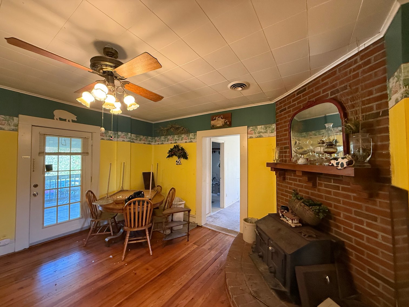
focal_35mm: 14
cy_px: 154
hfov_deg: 102.1
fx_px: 165
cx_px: 204
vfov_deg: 85.7
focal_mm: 2.22
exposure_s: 1/60
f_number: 2.2
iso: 500
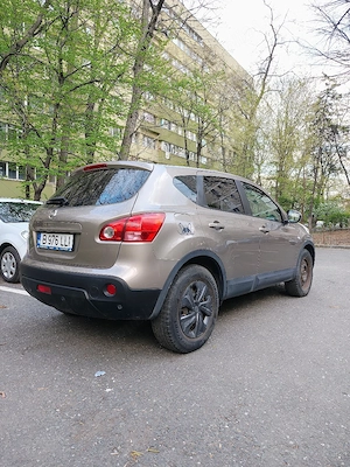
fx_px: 310
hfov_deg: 58.9
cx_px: 175
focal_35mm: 23
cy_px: 234
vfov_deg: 73.9
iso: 400
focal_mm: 6.57
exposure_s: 1/143
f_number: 1.6
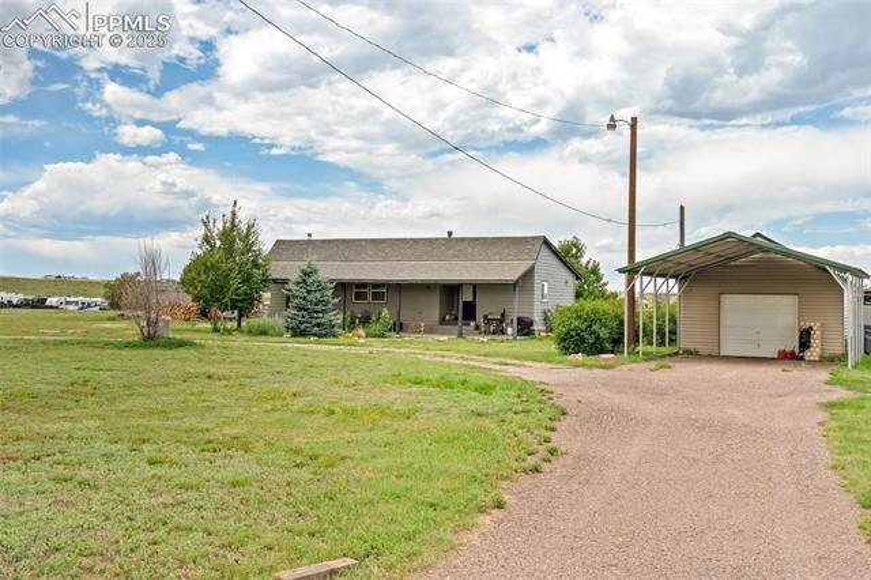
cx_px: 436
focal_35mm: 35
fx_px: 846
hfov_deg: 54.5
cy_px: 290
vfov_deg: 37.8
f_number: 6.3
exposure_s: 1/400
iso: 400
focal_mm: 35
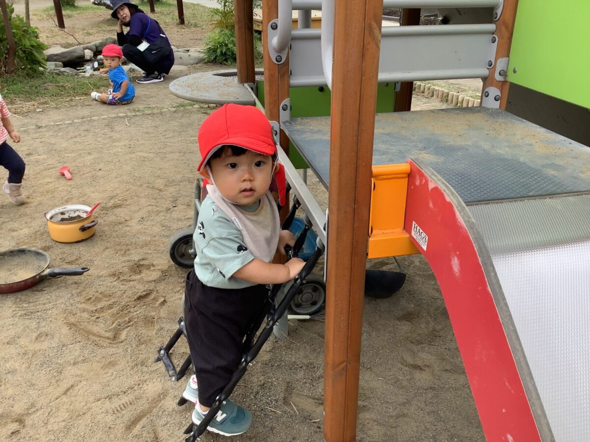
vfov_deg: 45.4
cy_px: 221
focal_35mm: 31
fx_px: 528
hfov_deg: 58.4
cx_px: 295
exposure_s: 1/237
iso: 25
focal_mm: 3.3
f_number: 2.4
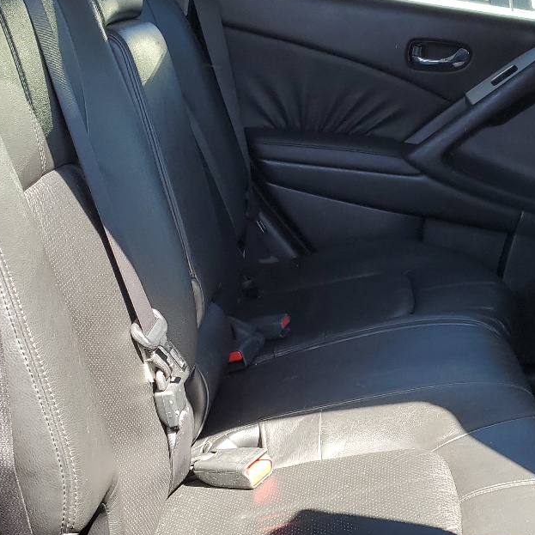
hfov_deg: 28.1
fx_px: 1032
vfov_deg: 29.1
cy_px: 262
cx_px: 470
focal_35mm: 59
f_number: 1.5
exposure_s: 1/238
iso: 50
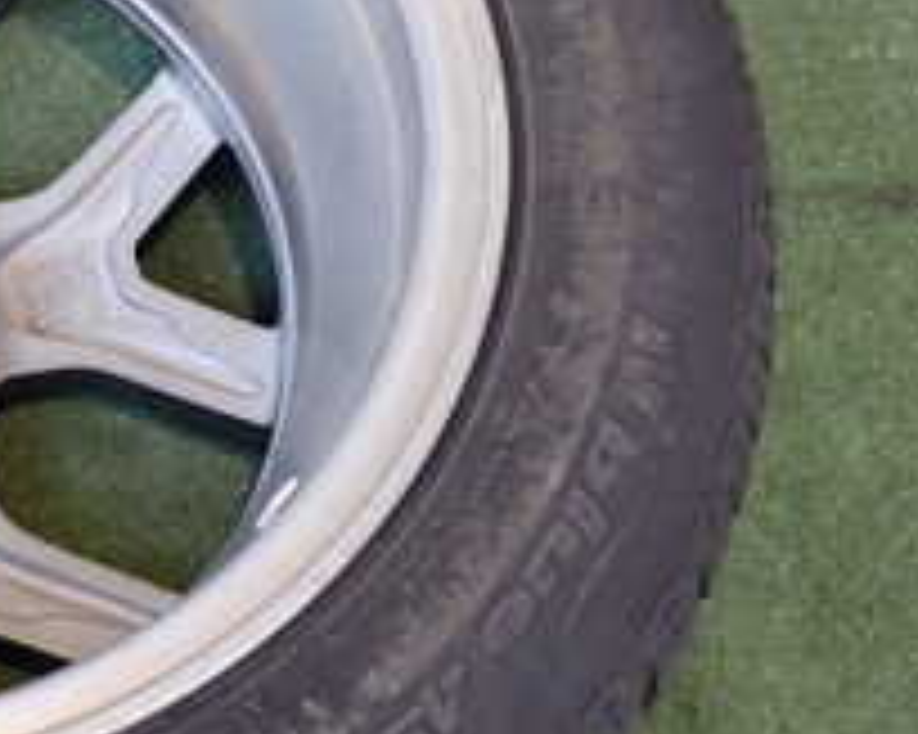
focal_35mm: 86
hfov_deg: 20.2
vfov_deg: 17.8
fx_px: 2335
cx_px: -297
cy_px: 315
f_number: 2.3
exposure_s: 1/50
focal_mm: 5.4
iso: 200
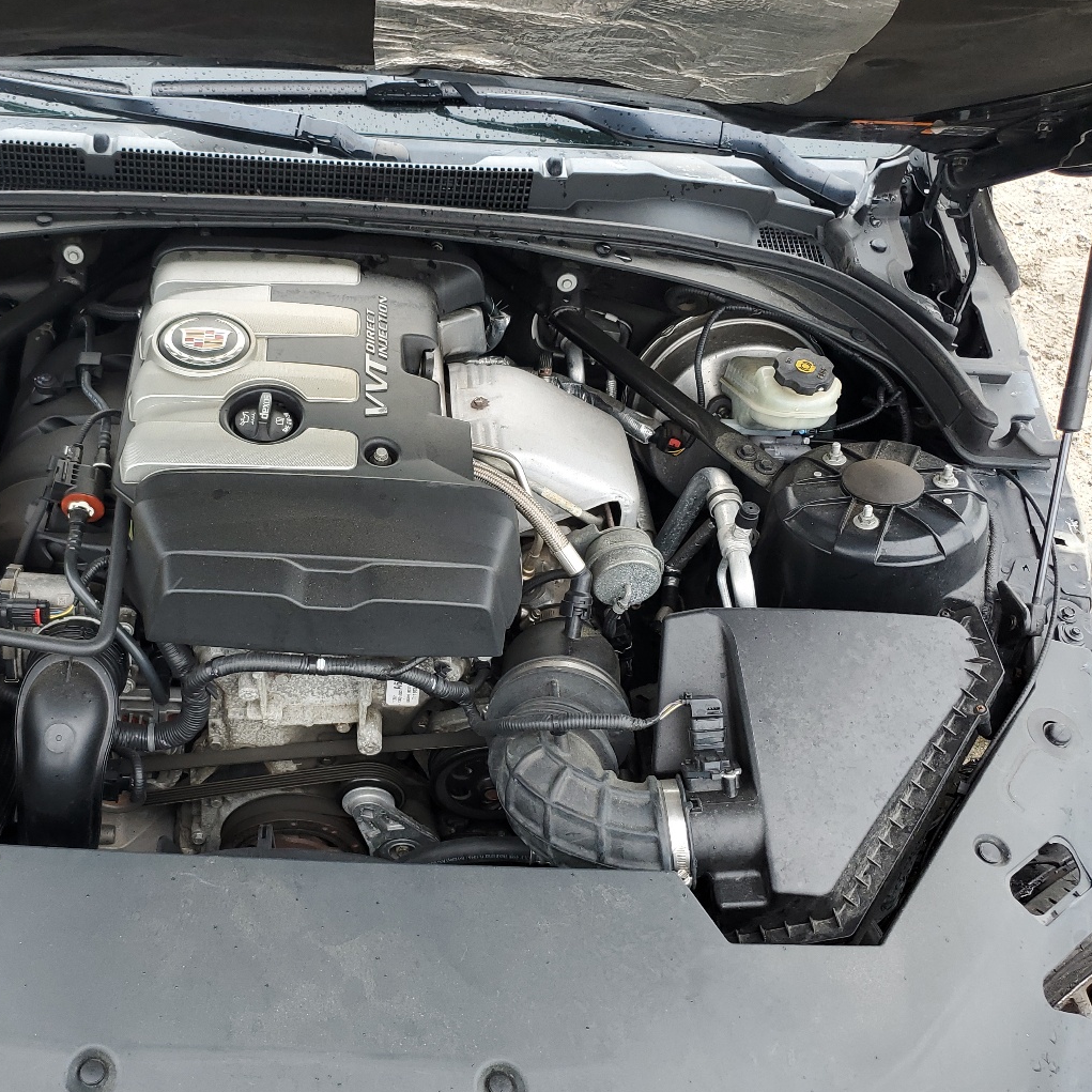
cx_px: 326
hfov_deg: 45.0
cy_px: 627
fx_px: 1285
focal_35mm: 36
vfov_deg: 45.9
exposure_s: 1/189
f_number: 1.5
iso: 50
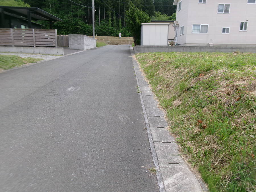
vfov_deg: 49.7
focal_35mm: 28
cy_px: 96
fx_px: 207
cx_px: 128
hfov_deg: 63.4
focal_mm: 5.1
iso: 100
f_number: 3.9
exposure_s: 1/170
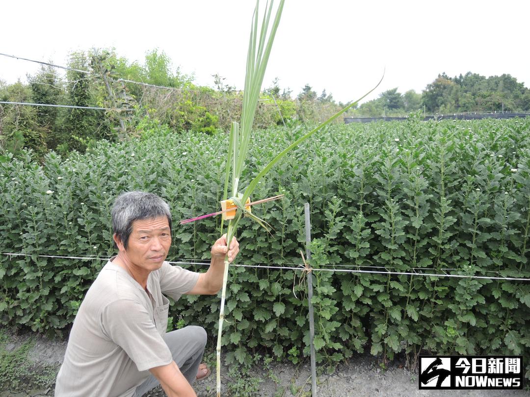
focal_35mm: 28
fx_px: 429
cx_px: 265
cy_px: 198
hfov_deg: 63.4
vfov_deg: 49.7
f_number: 2
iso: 80
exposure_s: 1/400
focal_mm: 6
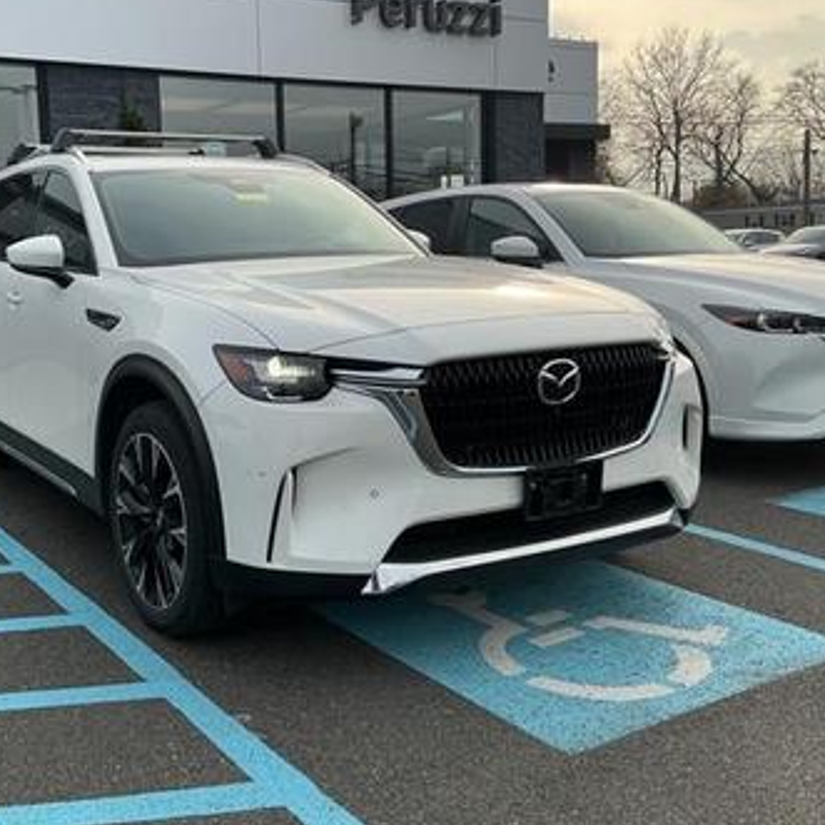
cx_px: 277
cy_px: 359
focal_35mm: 39
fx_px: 1052
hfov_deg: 42.3
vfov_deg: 42.7
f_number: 1.8
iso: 25
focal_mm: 3
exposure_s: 1/869
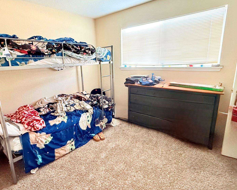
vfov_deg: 68.1
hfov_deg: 79.8
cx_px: 99
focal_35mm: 20
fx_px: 140
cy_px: 92
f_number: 2.2
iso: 1000
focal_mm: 2.22
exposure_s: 1/60
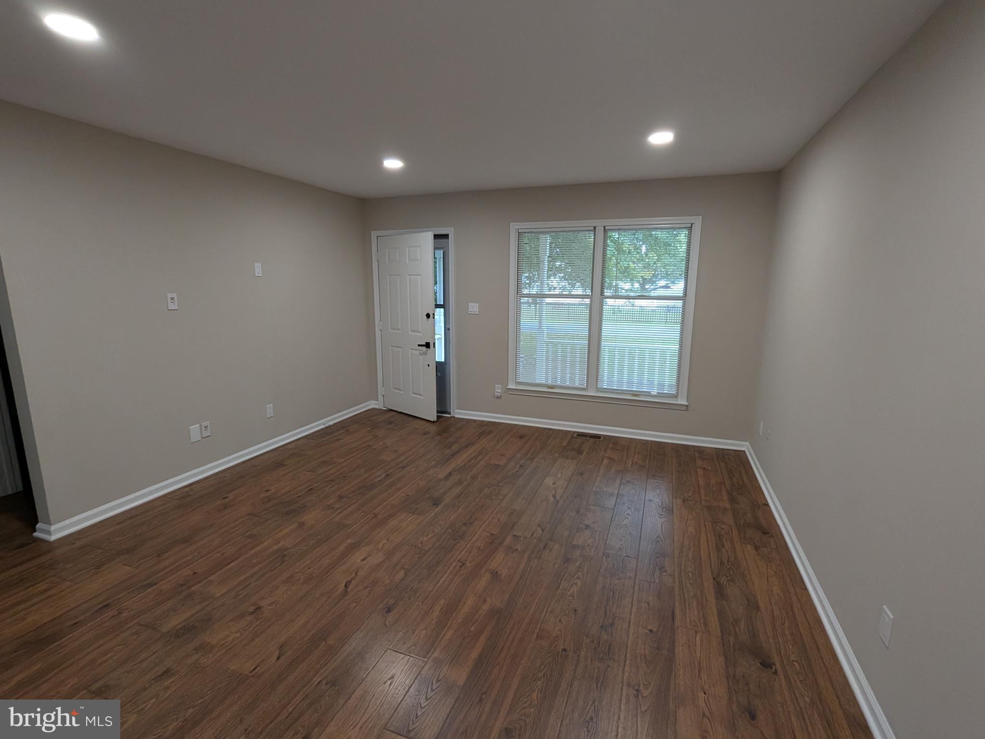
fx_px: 455
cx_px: 492
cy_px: 370
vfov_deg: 78.1
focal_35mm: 16
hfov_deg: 94.5
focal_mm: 2.22
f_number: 2.2
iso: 239
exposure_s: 1/120
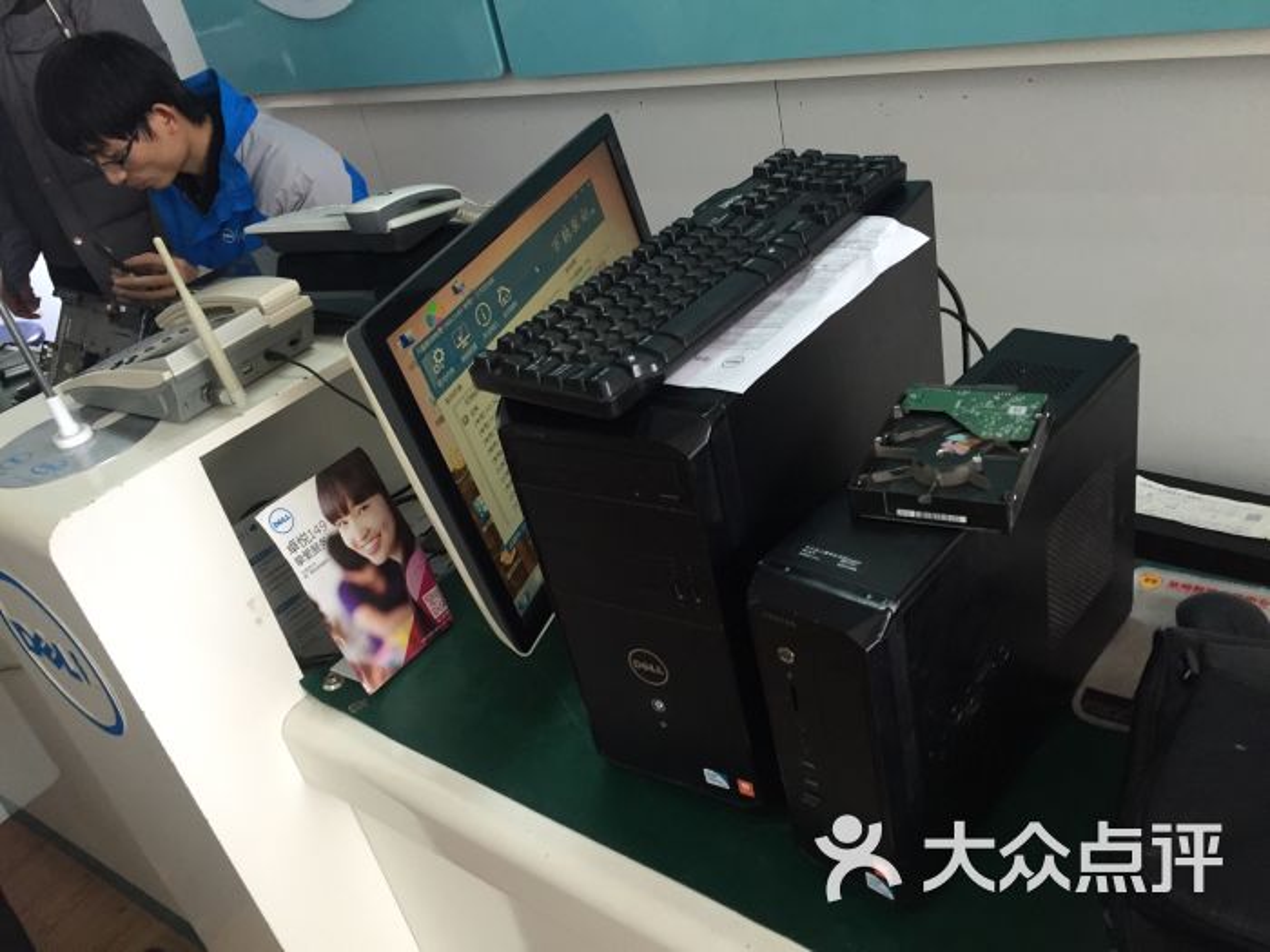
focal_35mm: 29
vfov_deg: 48.2
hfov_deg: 61.7
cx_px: 635
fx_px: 1064
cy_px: 476
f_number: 2.2
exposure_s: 1/33
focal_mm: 4.15
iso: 80
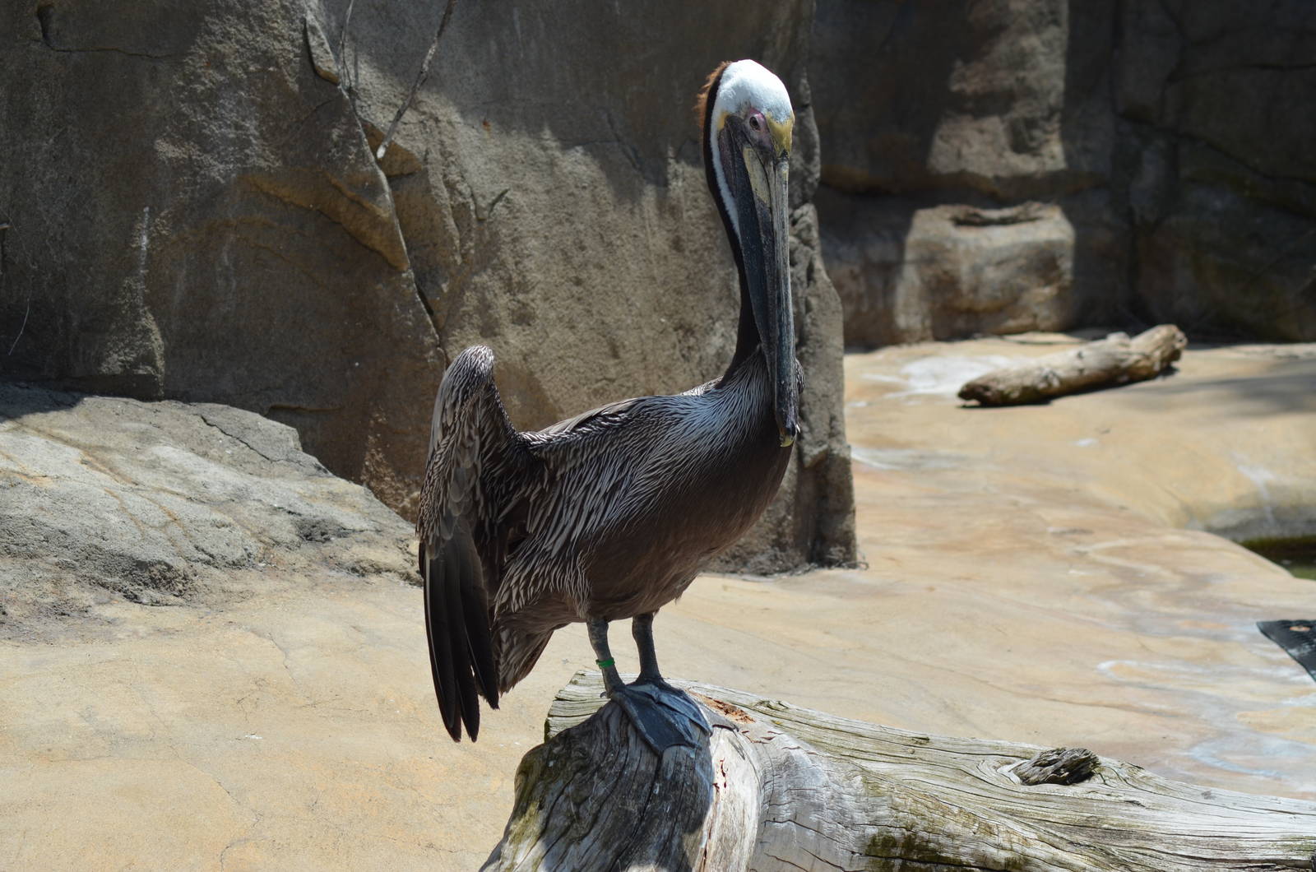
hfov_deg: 13.7
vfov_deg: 9.1
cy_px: 436
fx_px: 5472
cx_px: 658
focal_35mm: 150
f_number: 7.1
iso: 200
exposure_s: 1/800
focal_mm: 100
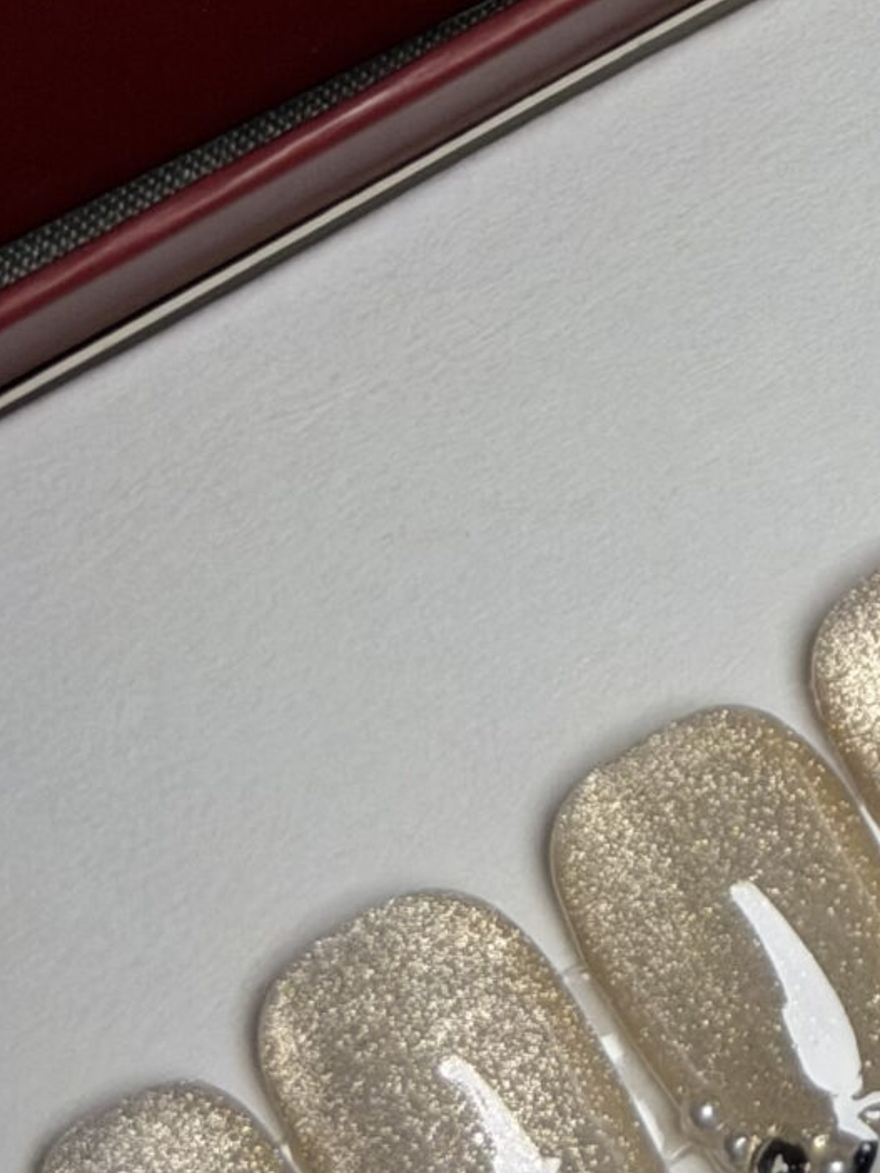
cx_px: 1508
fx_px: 5928
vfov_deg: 11.2
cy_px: 12
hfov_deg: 8.2
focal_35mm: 175
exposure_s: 1/121
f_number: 1.78
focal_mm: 6.76
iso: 50
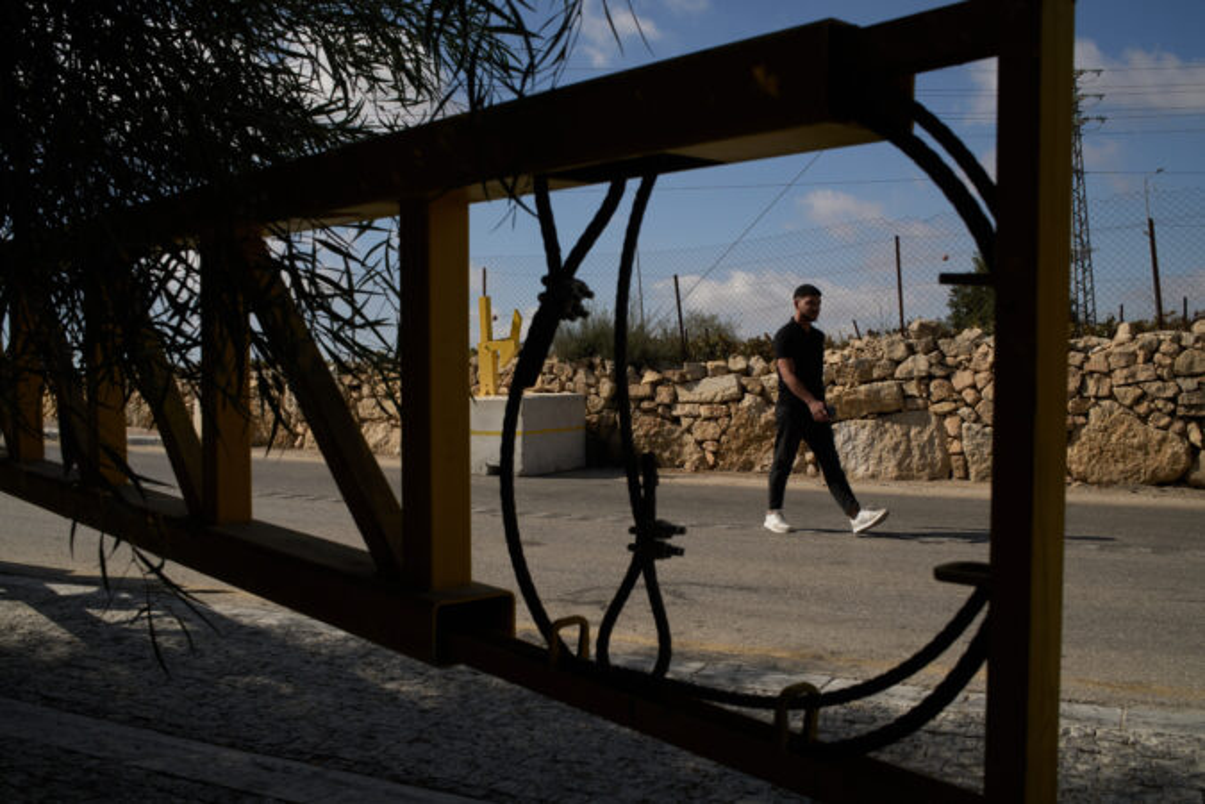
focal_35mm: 35
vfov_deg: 37.9
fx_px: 1171
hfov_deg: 54.4
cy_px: 402
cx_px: 602
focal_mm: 35
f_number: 10
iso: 500
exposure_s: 1/1600
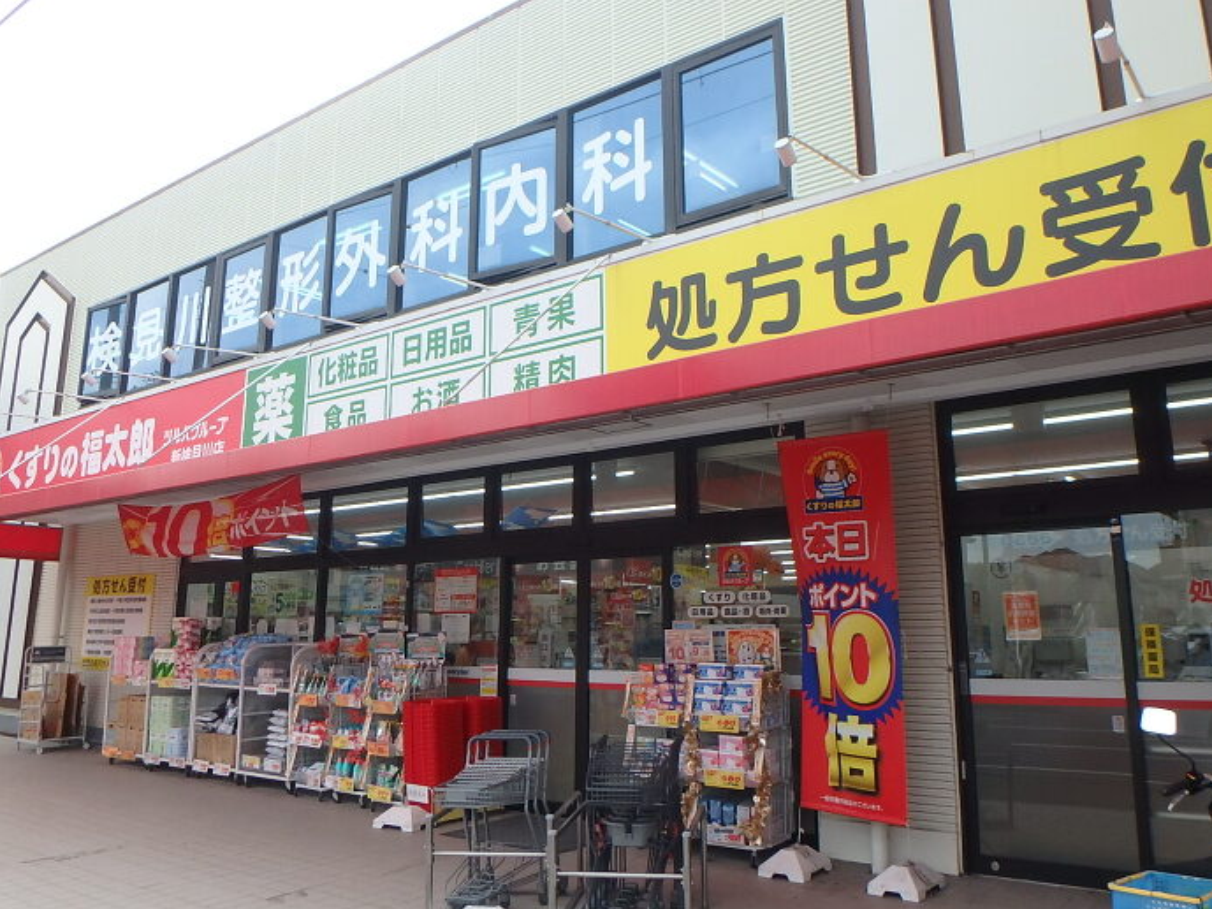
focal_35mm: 29
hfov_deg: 61.7
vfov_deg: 48.2
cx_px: 610
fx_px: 1016
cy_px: 415
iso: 125
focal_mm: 3.7
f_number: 3.5
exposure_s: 1/250
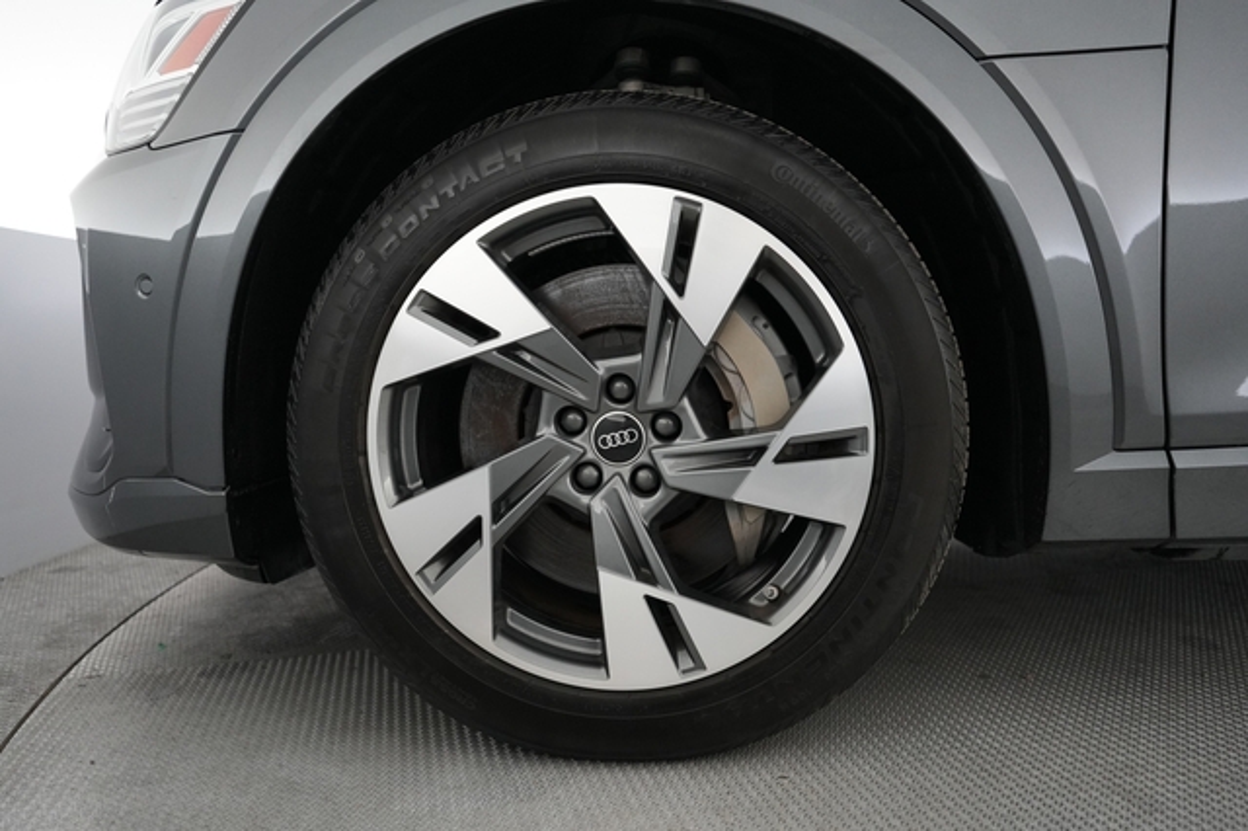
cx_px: 624
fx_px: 866
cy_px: 416
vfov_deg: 51.2
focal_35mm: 25
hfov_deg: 71.5
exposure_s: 1/160
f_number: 2.8
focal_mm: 25
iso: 4000
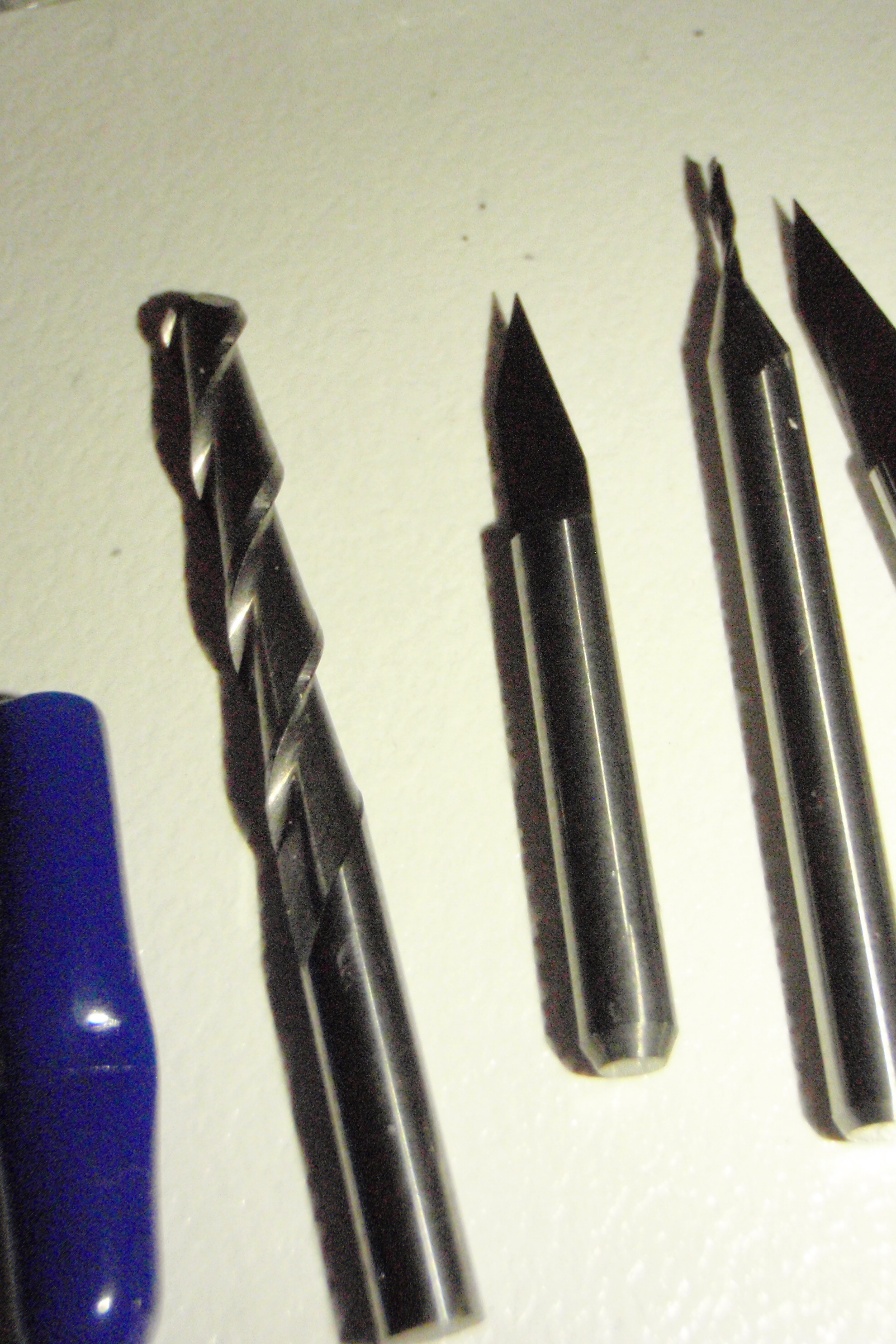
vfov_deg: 39.6
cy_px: 672
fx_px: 1866
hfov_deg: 27.0
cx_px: 517
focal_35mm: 50
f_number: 4.1
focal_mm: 6.53
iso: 800
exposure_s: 1/250
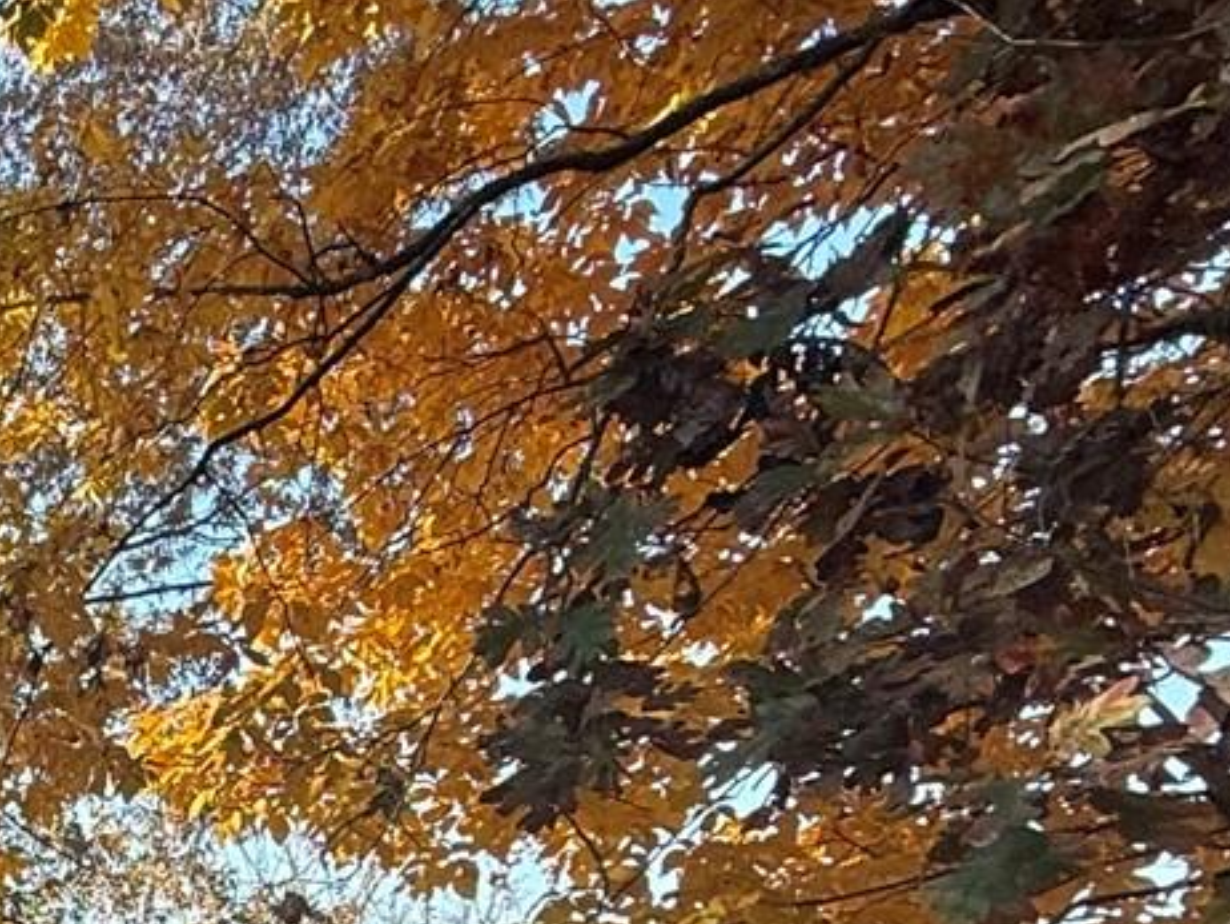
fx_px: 2204
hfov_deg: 22.4
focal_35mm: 62
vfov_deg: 21.0
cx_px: -839
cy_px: 1273
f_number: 2.2
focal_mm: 2.22
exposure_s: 1/376
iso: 50
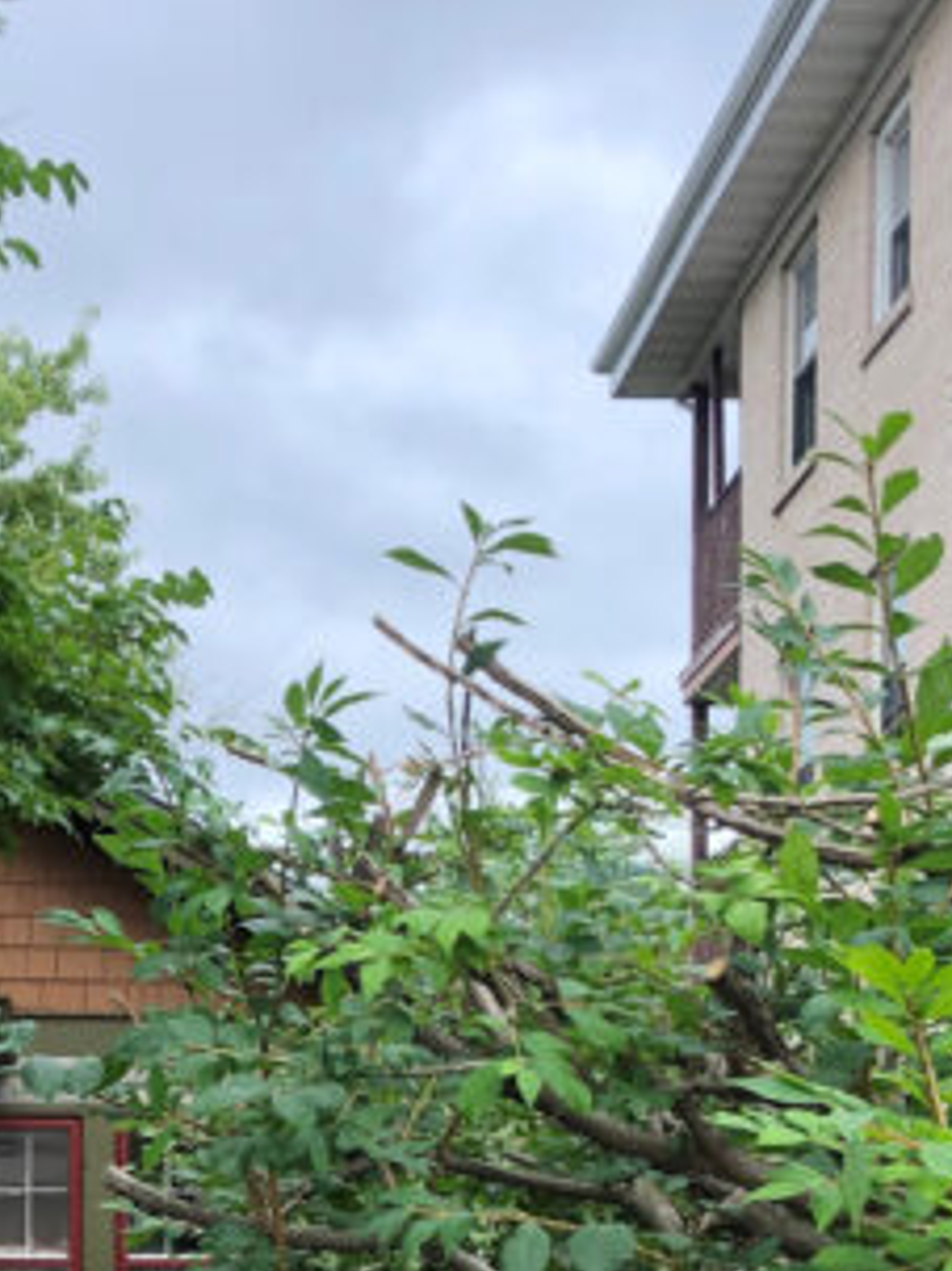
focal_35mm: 74
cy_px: 1305
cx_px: 185
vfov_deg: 24.9
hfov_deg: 19.7
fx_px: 2715
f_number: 1.8
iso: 20
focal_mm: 3.99
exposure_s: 1/333
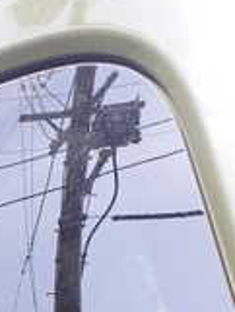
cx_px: -130
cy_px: 382
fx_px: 1012
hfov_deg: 12.5
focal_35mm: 112
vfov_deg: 16.8
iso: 100
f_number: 3.2
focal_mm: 5.4
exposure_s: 1/200
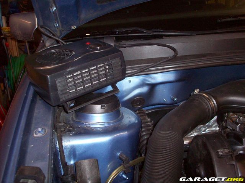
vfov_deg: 38.7
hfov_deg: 50.1
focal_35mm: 37
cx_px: 122
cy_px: 92
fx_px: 262
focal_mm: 6.2
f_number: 2.8
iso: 160
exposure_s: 1/64
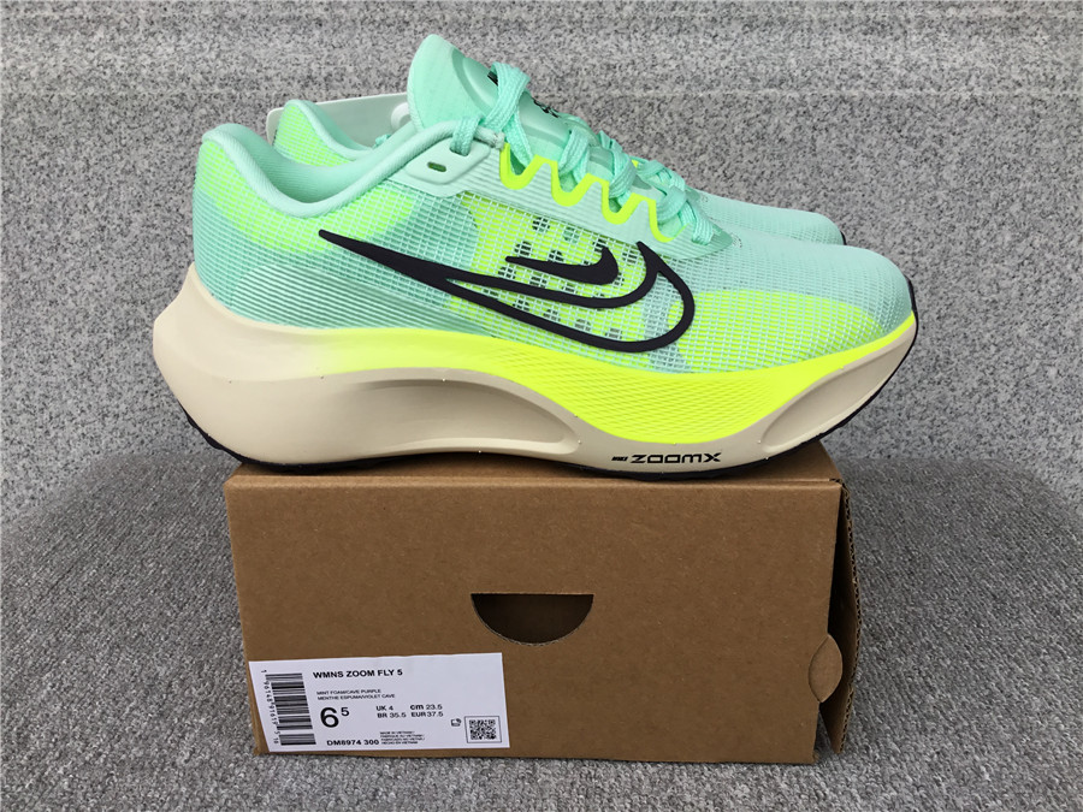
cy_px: 406
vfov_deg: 45.4
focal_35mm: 31
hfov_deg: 58.4
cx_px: 542
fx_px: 970
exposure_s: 1/132
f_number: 2.4
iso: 25
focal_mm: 3.3
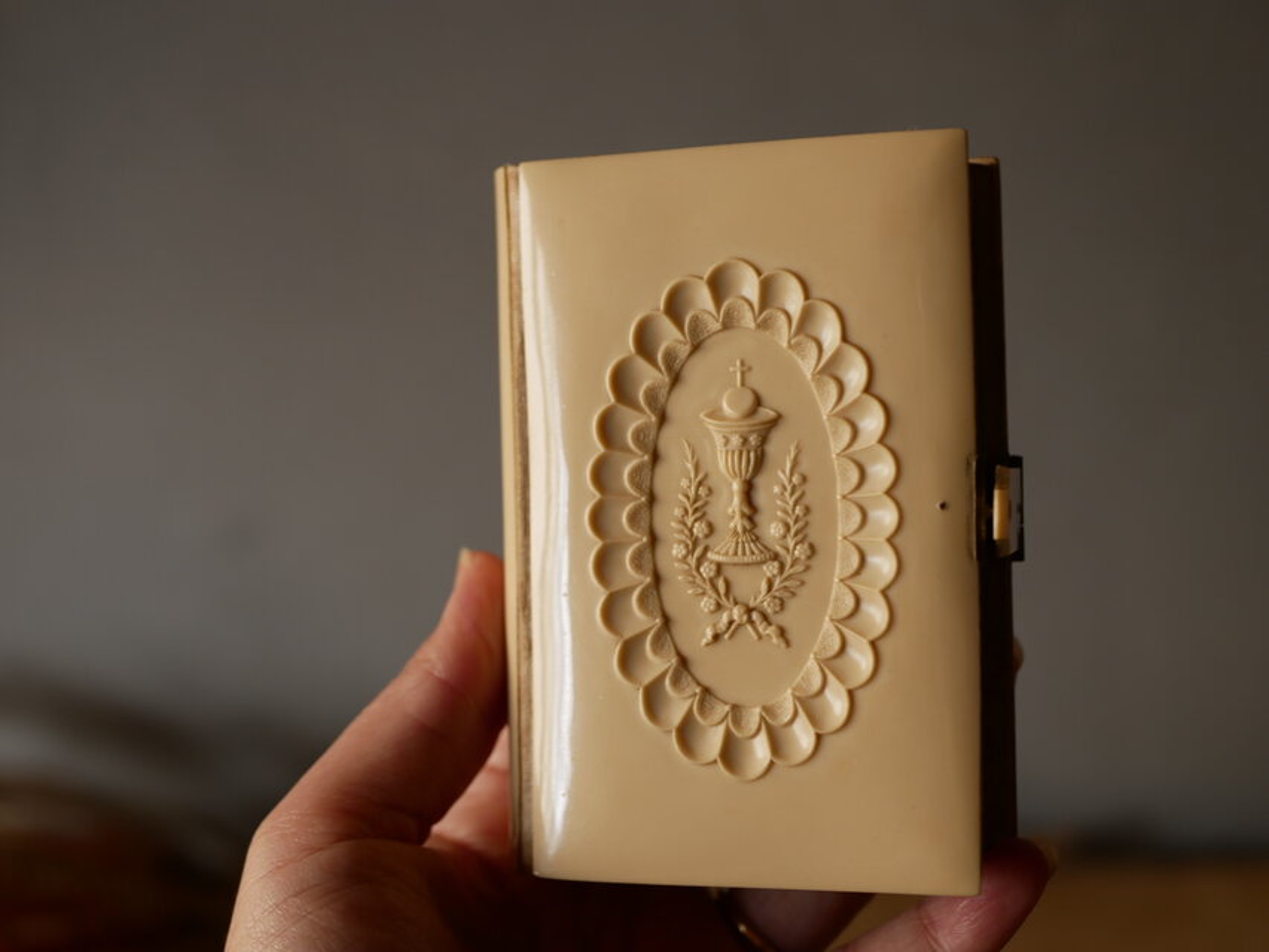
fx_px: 1833
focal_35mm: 50
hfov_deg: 38.2
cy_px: 476
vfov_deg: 29.1
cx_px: 634
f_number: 2.5
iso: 200
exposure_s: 1/200
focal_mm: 25
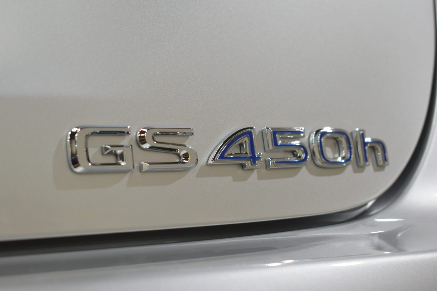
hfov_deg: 29.2
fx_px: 838
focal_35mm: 69
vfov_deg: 19.7
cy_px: 146
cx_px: 218
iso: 400
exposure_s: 1/60
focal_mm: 46
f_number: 5.3
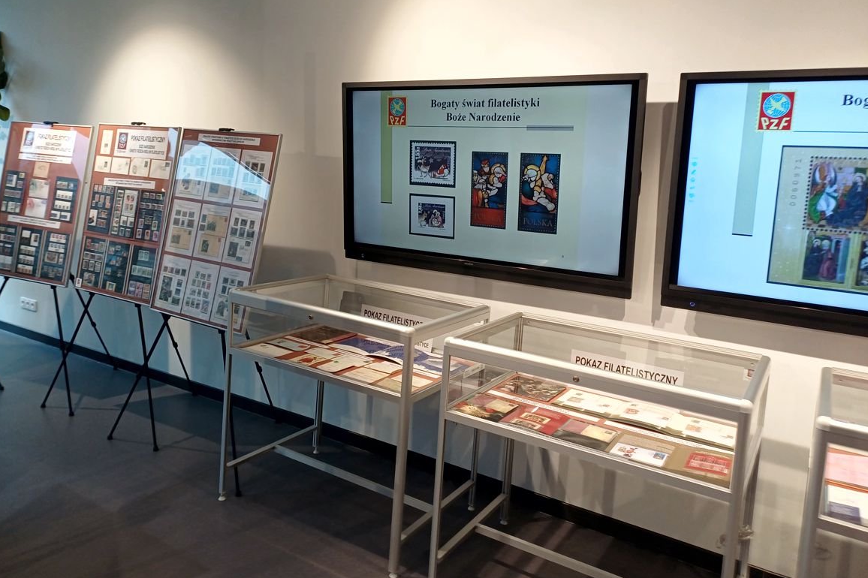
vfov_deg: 47.8
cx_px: 420
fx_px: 651
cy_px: 262
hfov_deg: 67.4
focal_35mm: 27
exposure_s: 1/50
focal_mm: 4.65
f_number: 1.8
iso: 100
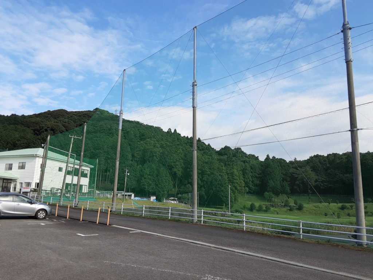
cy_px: 140
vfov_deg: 51.4
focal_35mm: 27
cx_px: 186
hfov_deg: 65.3
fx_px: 291
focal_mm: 2.91
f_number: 1.9
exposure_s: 1/1314
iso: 40
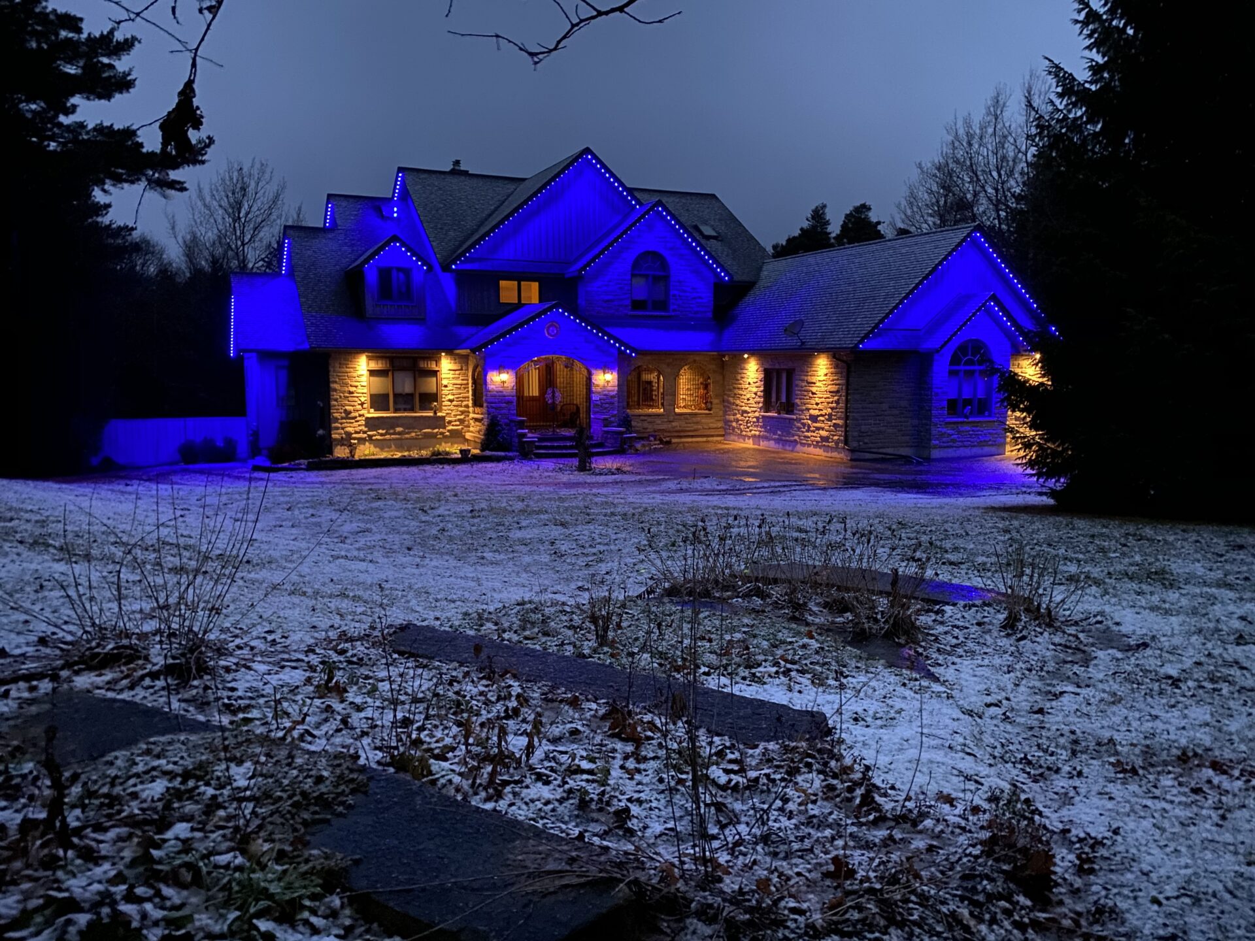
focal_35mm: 26
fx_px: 943
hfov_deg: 67.3
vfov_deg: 53.1
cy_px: 470
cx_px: 628
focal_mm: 4.25
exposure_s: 1/8
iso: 800
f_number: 1.8
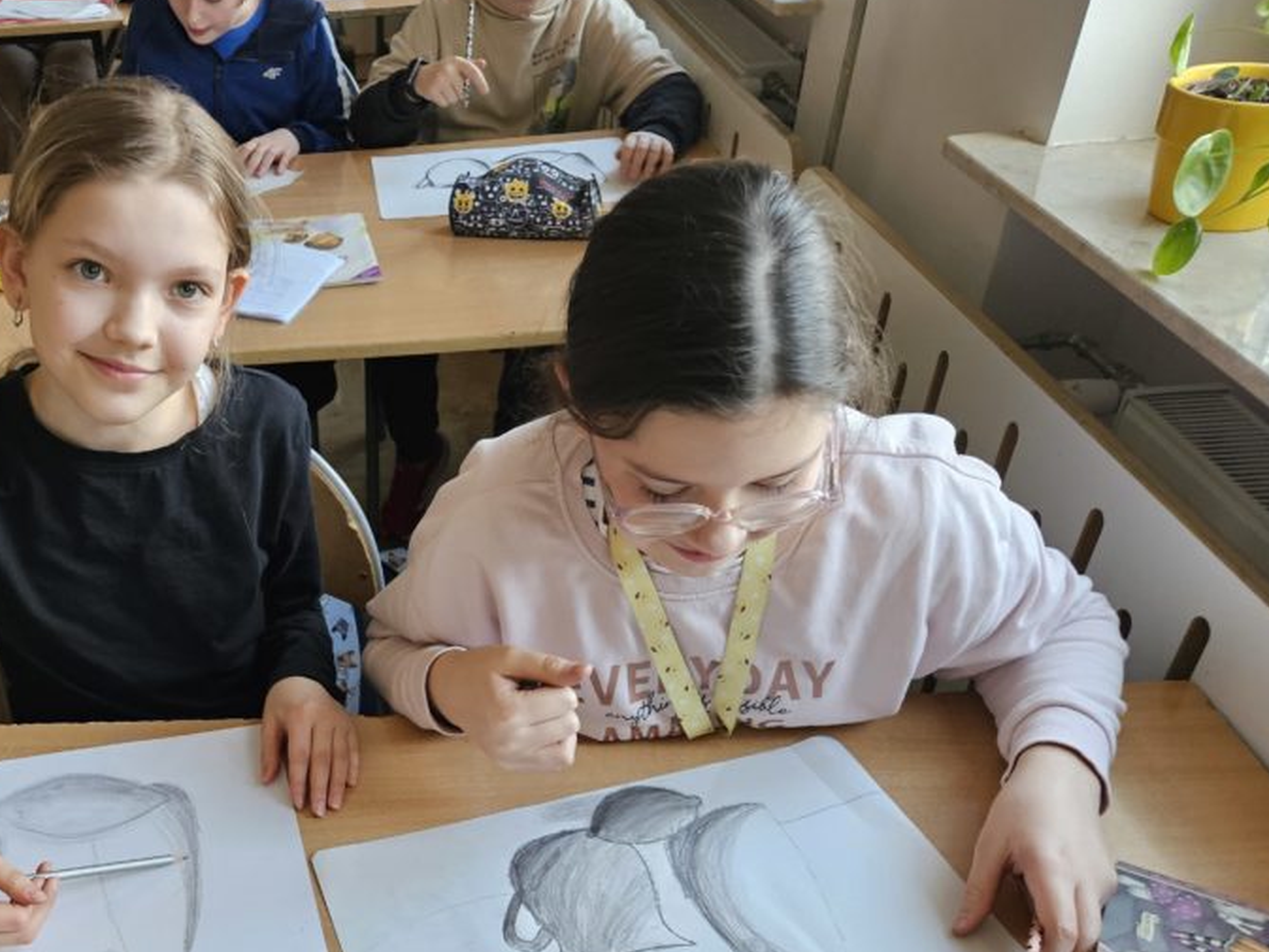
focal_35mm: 35
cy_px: 698
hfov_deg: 51.0
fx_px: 1283
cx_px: 364
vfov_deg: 39.8
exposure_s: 1/100
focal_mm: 5.4
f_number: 1.8
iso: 320
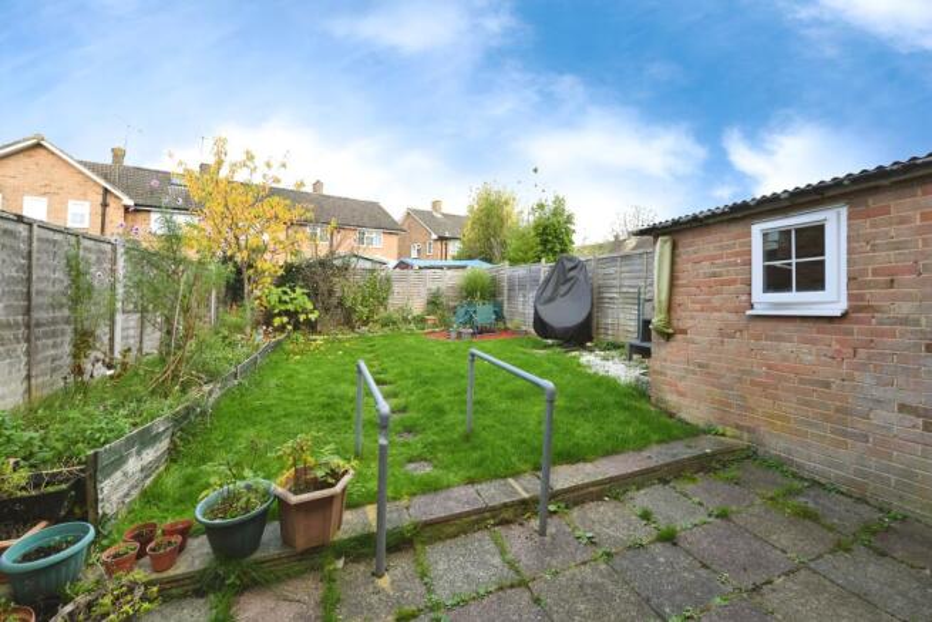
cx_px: 466
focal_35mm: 14
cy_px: 311
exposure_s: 1/400
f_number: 8
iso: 800
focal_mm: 14
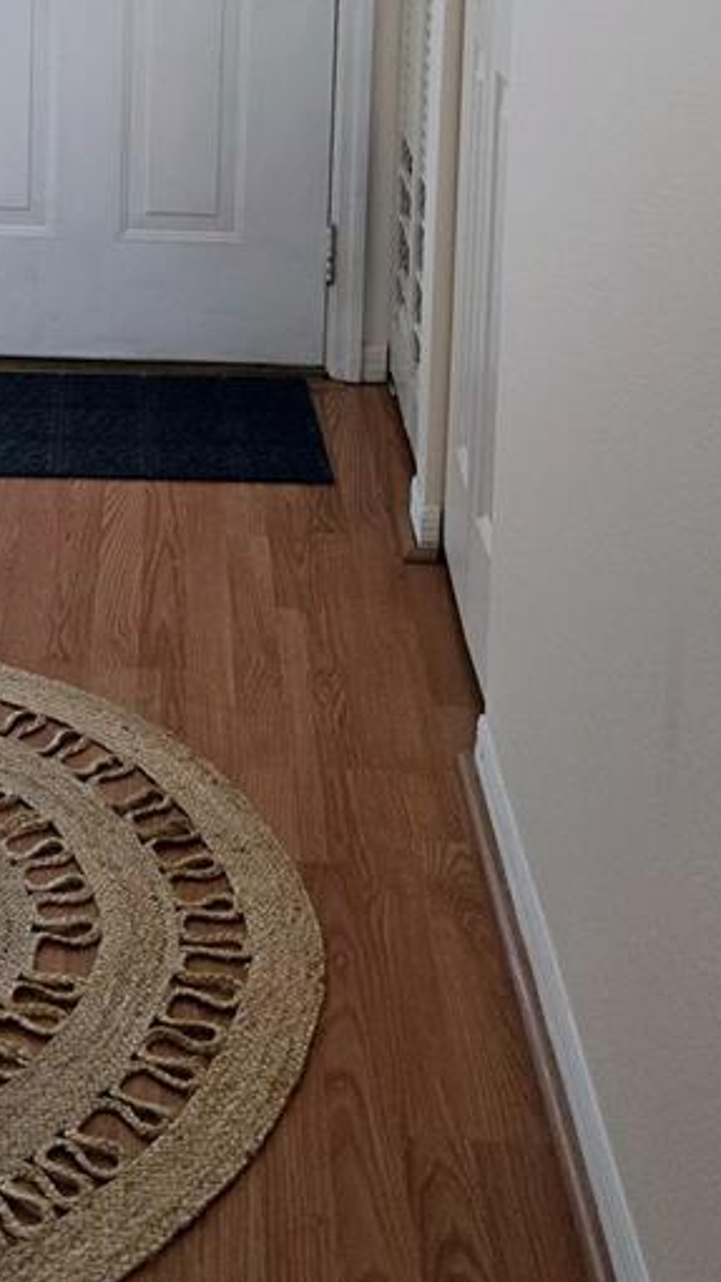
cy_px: -70
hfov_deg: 20.1
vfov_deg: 32.0
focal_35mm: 59
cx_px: 111
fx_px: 2005
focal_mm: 6.3
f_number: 1.7
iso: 200
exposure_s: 1/182
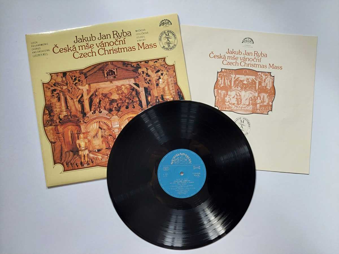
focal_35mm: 24
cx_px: 170
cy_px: 127
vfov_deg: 56.8
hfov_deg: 71.6
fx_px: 235
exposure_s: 1/60
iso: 100
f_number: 1.8
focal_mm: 5.23
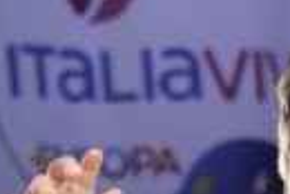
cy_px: 336
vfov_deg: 2.8
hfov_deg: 4.2
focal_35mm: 491
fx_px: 3960
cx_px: 361
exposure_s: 1/200
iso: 1600
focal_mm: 92
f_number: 5.6
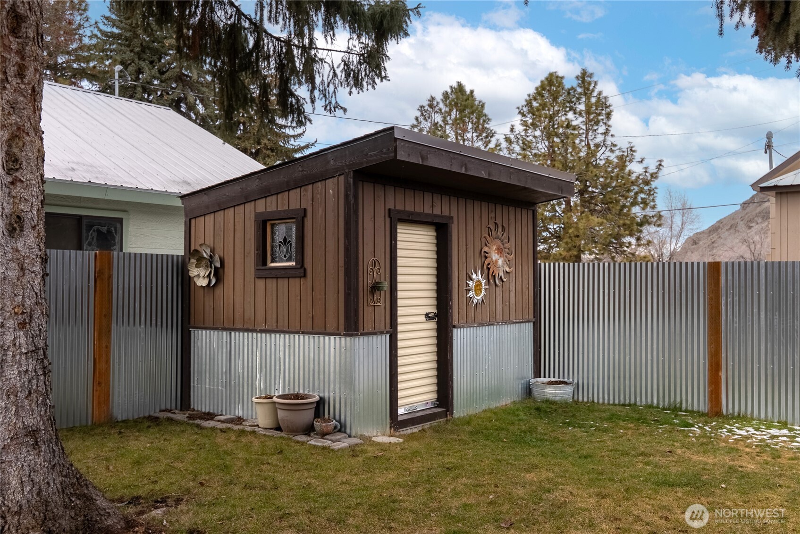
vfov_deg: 40.0
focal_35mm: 33
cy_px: 267
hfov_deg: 57.2
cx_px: 400
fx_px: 734
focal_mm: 33
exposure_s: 1/5000
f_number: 6.3
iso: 100
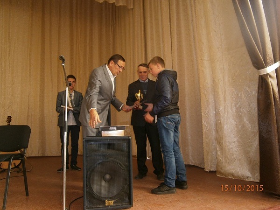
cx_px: 140
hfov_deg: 67.3
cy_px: 105
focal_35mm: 26
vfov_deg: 53.1
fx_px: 210
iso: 125
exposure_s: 1/30
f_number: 2.8
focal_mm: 4.7
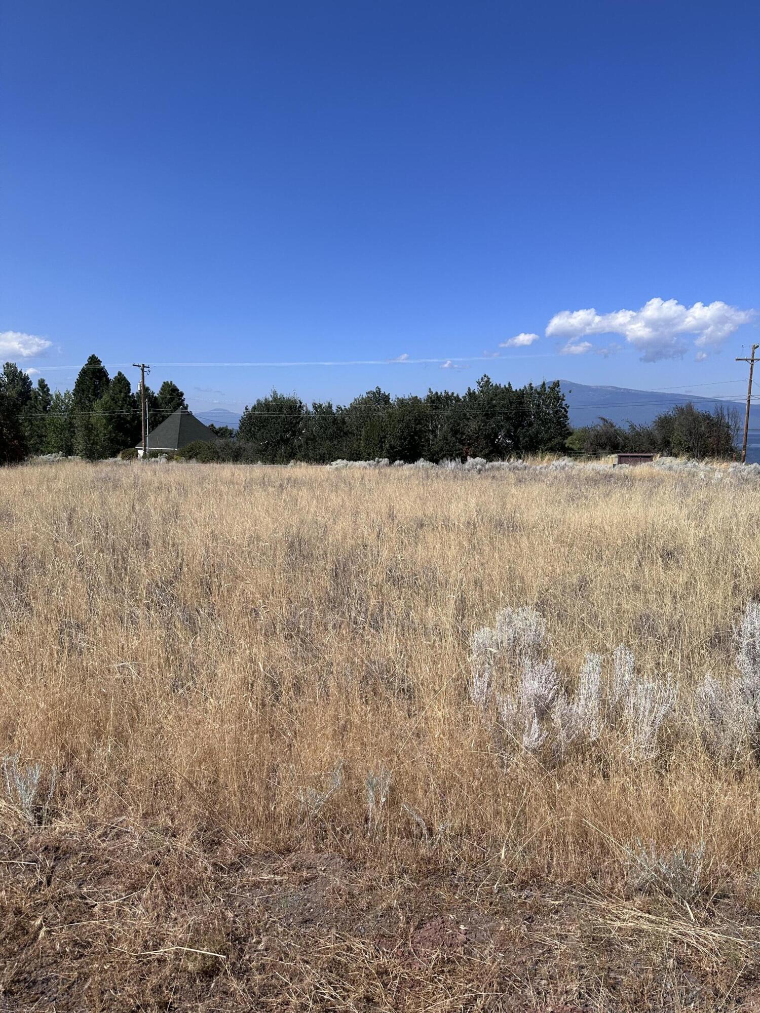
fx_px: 703
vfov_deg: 71.6
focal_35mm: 24
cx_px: 380
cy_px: 506
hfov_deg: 56.8
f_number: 1.78
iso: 80
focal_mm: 6.86
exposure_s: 1/6623
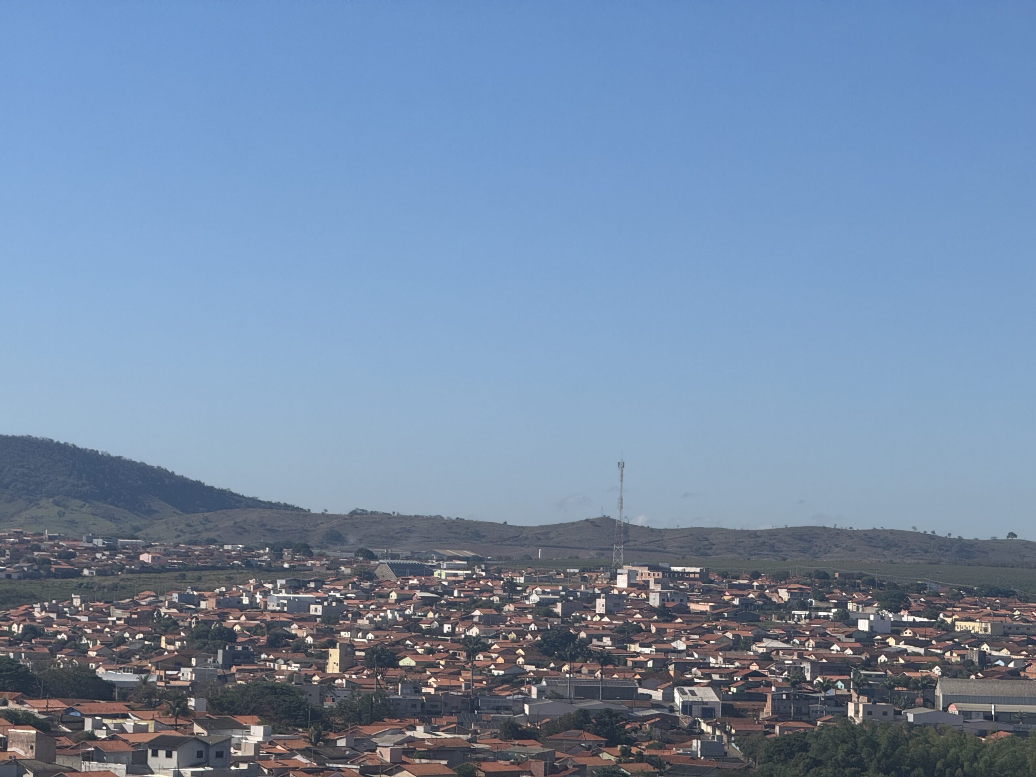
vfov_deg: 12.3
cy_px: 388
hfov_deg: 16.4
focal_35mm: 120
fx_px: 3591
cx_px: 518
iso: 50
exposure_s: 1/2611
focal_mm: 15.66
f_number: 2.8
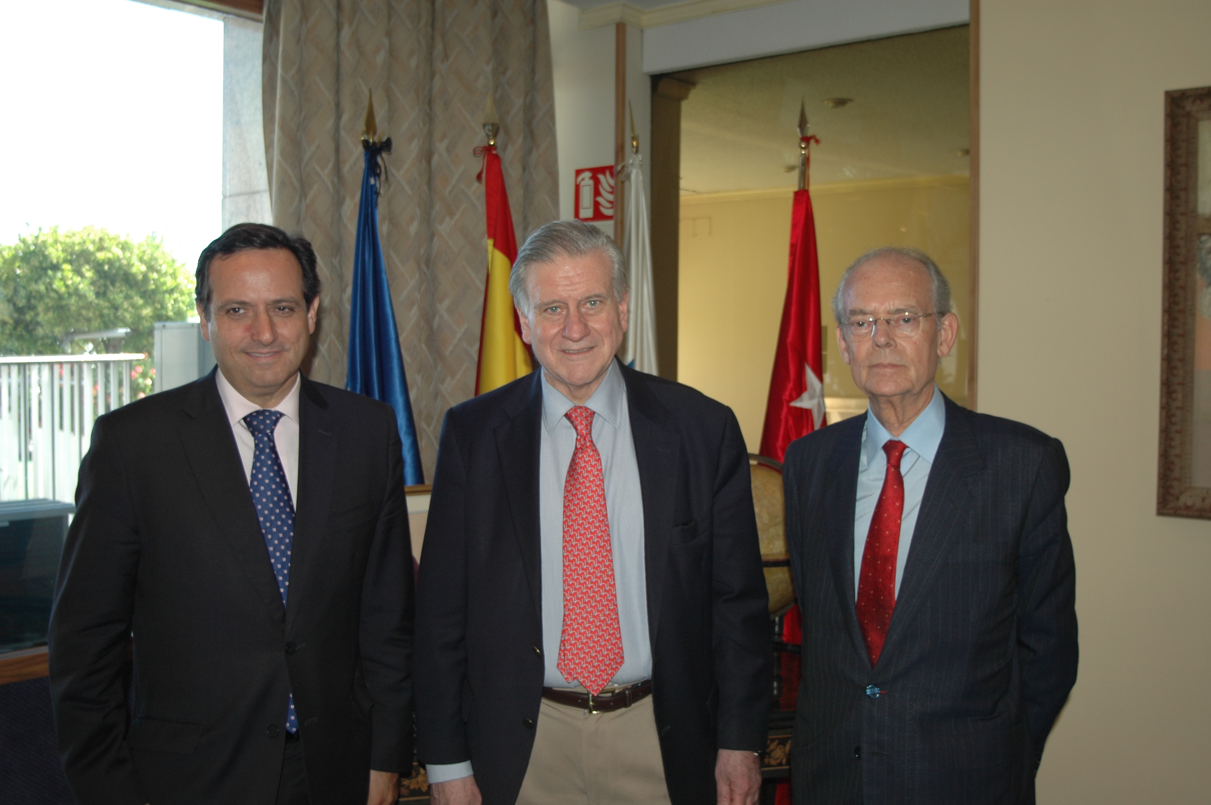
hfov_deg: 53.2
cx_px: 606
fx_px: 1210
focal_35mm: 36
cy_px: 402
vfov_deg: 36.8
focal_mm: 24
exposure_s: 1/60
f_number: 3.8
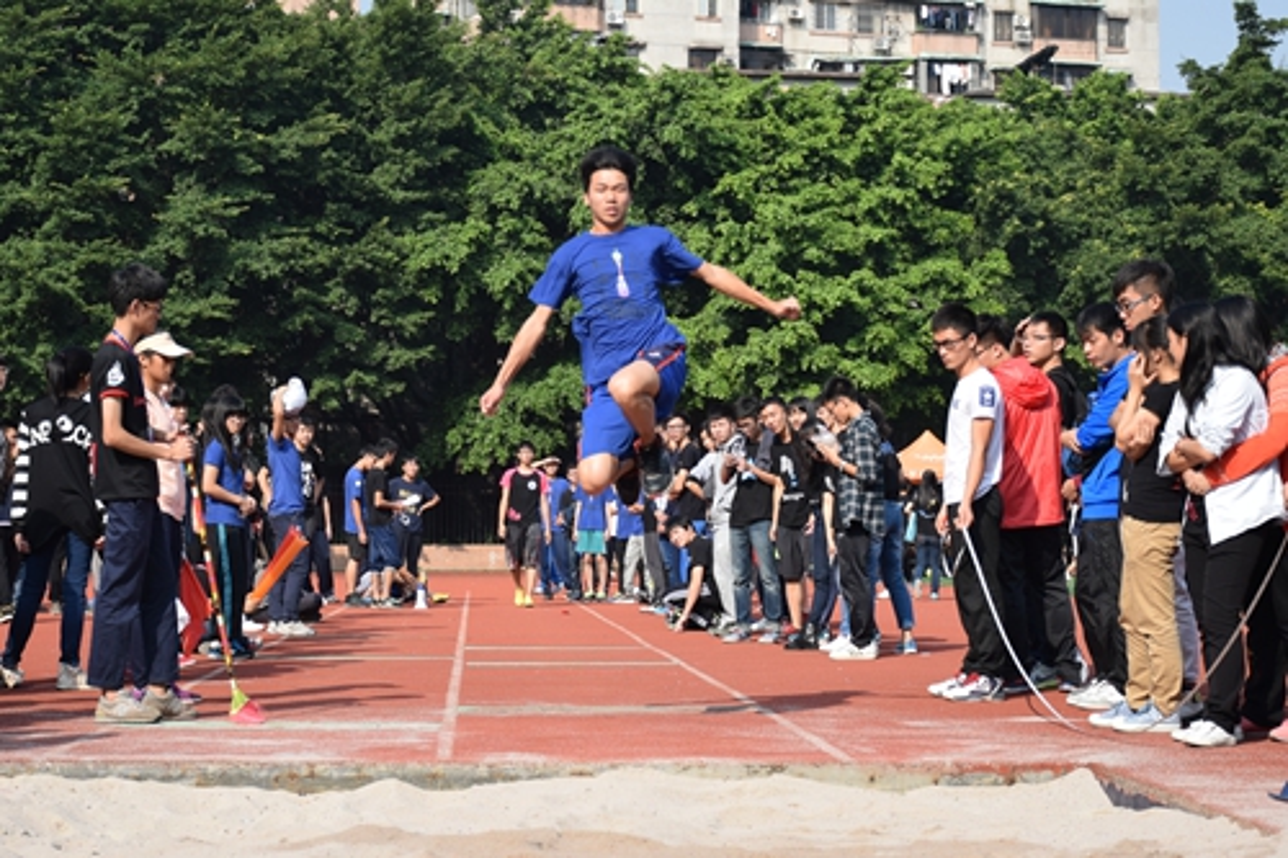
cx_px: 644
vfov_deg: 21.6
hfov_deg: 31.9
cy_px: 429
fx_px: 2253
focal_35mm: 63
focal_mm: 42
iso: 400
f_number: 5.6
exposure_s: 1/1600
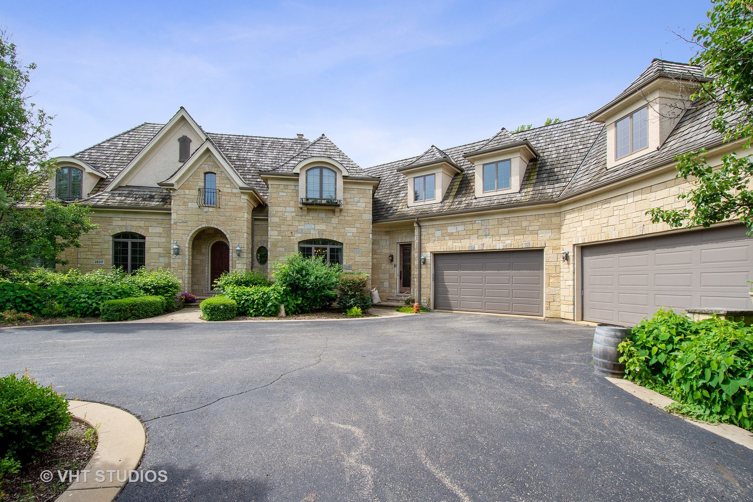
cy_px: 251
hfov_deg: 100.4
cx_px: 376
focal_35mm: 15
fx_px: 314
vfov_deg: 77.3
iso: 200
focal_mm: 10
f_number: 9.5
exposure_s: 1/250
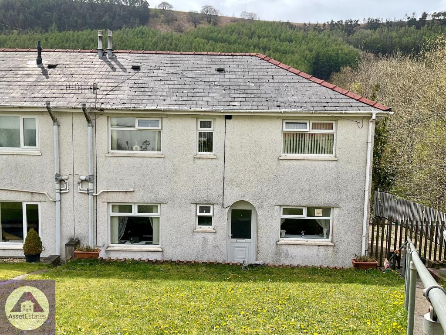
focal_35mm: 29
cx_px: 223
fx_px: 374
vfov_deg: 48.2
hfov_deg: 61.7
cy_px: 168
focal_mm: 3
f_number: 1.8
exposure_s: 1/1377
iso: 16
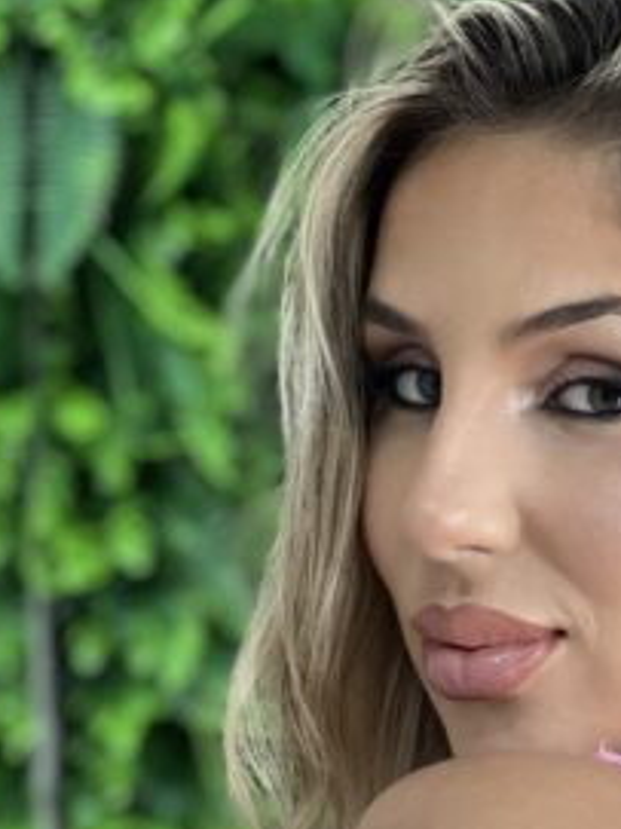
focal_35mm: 265
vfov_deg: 7.4
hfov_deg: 5.6
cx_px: 685
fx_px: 6344
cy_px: 1201
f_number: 2.8
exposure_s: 1/120
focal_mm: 9
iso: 200
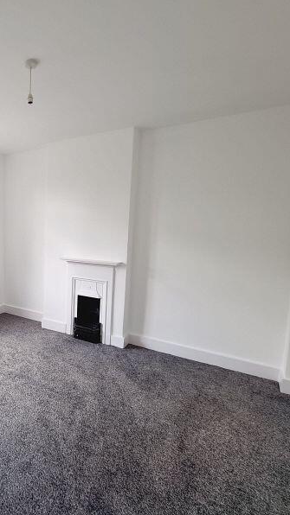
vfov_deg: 89.6
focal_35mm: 19
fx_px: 260
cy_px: 257
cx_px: 28
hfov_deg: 51.3
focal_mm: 2.2
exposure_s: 1/100
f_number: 2.2
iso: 80
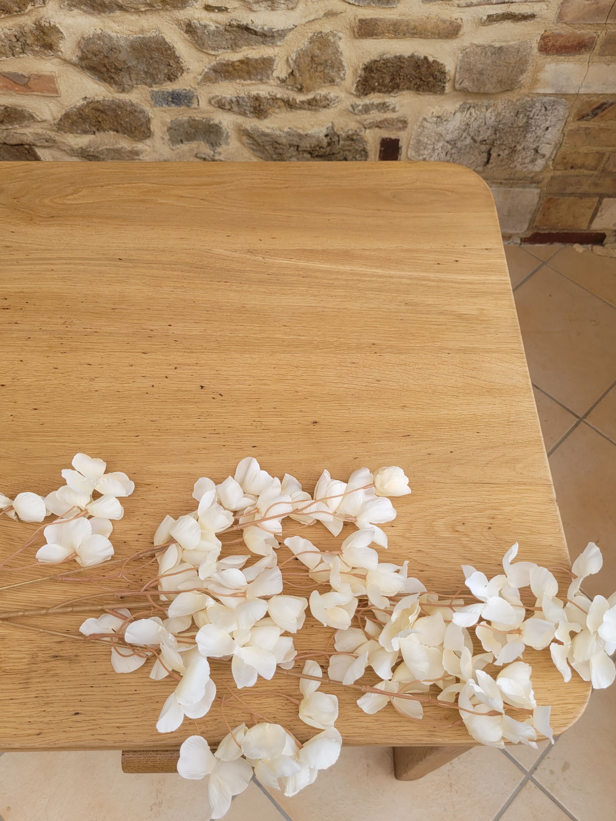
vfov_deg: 67.3
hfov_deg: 53.1
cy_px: 410
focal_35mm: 26
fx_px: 617
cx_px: 308
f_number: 1.8
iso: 40
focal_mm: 5.4
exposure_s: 1/196
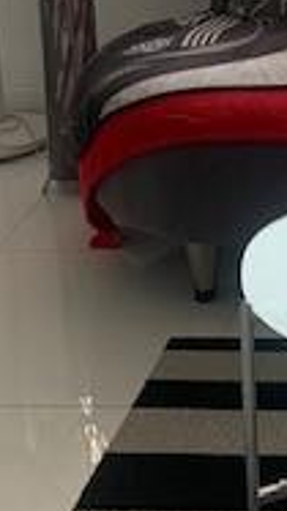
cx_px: 604
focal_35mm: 97
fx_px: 1314
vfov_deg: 20.9
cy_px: -60
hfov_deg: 11.1
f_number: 1.8
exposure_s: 1/121
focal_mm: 4.25
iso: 32
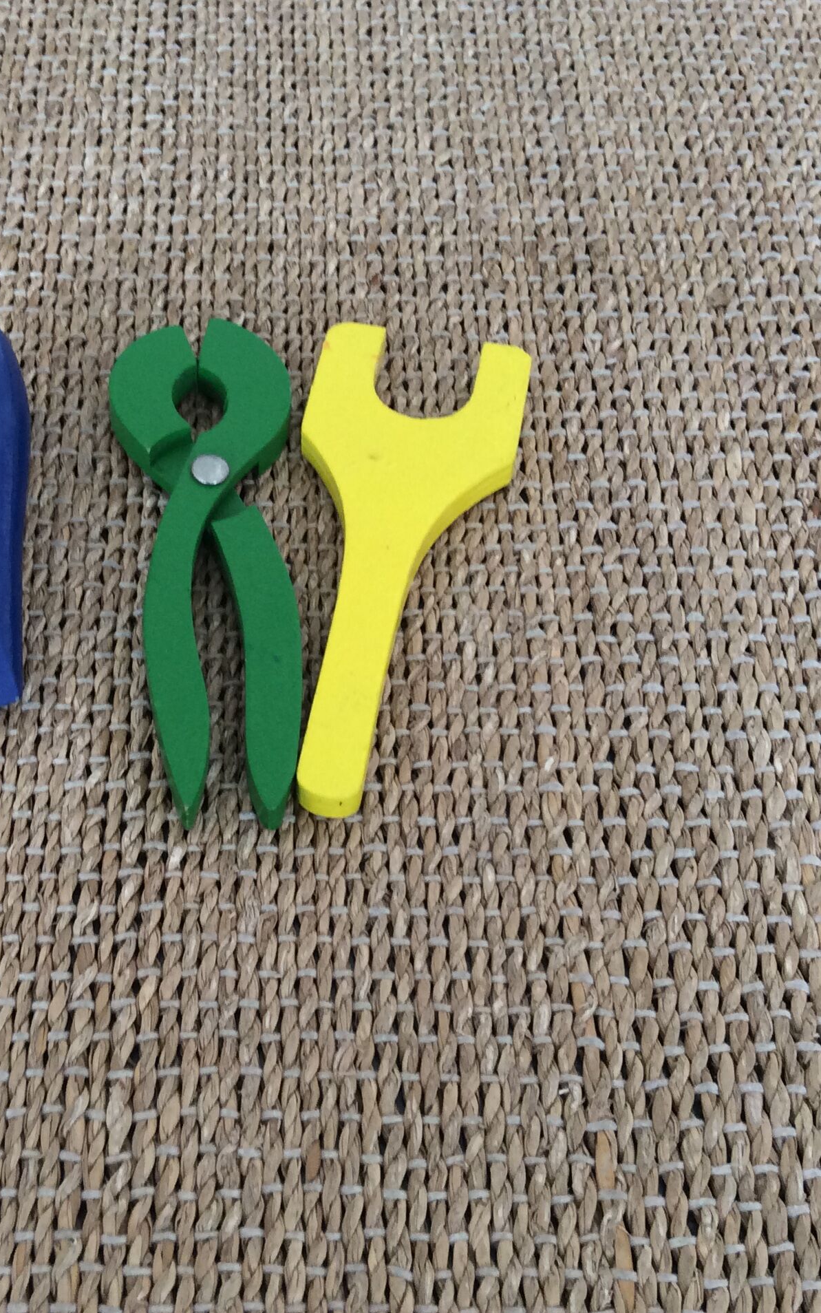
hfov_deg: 27.8
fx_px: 1646
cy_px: 654
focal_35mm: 46
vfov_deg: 43.5
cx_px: 259
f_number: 2.4
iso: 80
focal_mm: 3.3
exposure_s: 1/25
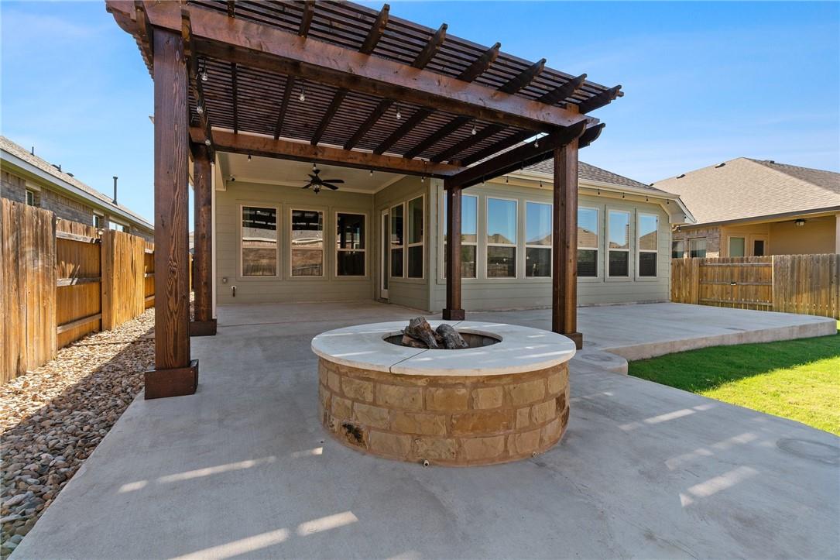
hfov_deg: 96.7
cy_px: 280
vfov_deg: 73.7
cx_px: 420
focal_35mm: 16
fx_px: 373
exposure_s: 1/50
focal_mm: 16
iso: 800
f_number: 8
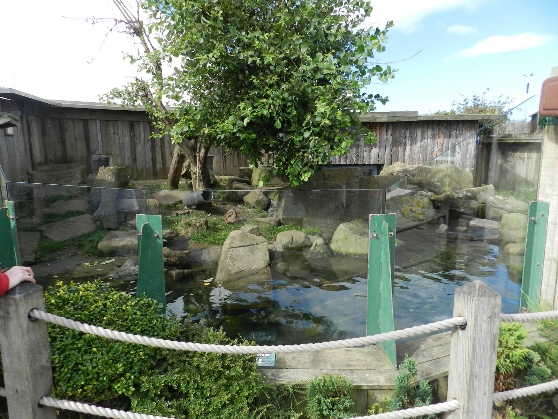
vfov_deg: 58.9
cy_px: 210
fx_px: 371
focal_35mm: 23
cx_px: 279
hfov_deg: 73.9
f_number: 3.4
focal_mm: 4
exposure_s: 1/640
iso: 160
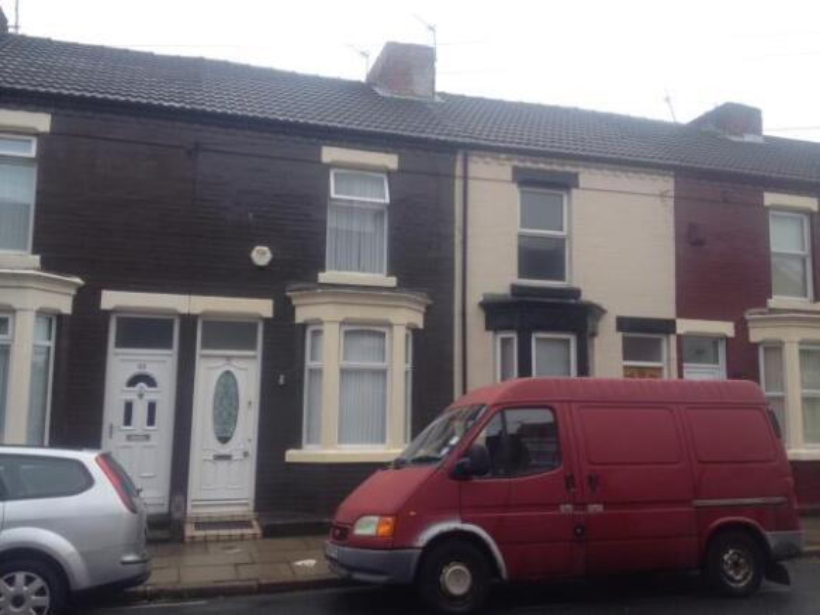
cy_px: 308
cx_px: 410
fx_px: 829
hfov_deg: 52.6
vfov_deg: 40.7
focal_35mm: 35
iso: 50
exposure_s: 1/726
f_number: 2.4
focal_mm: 4.28
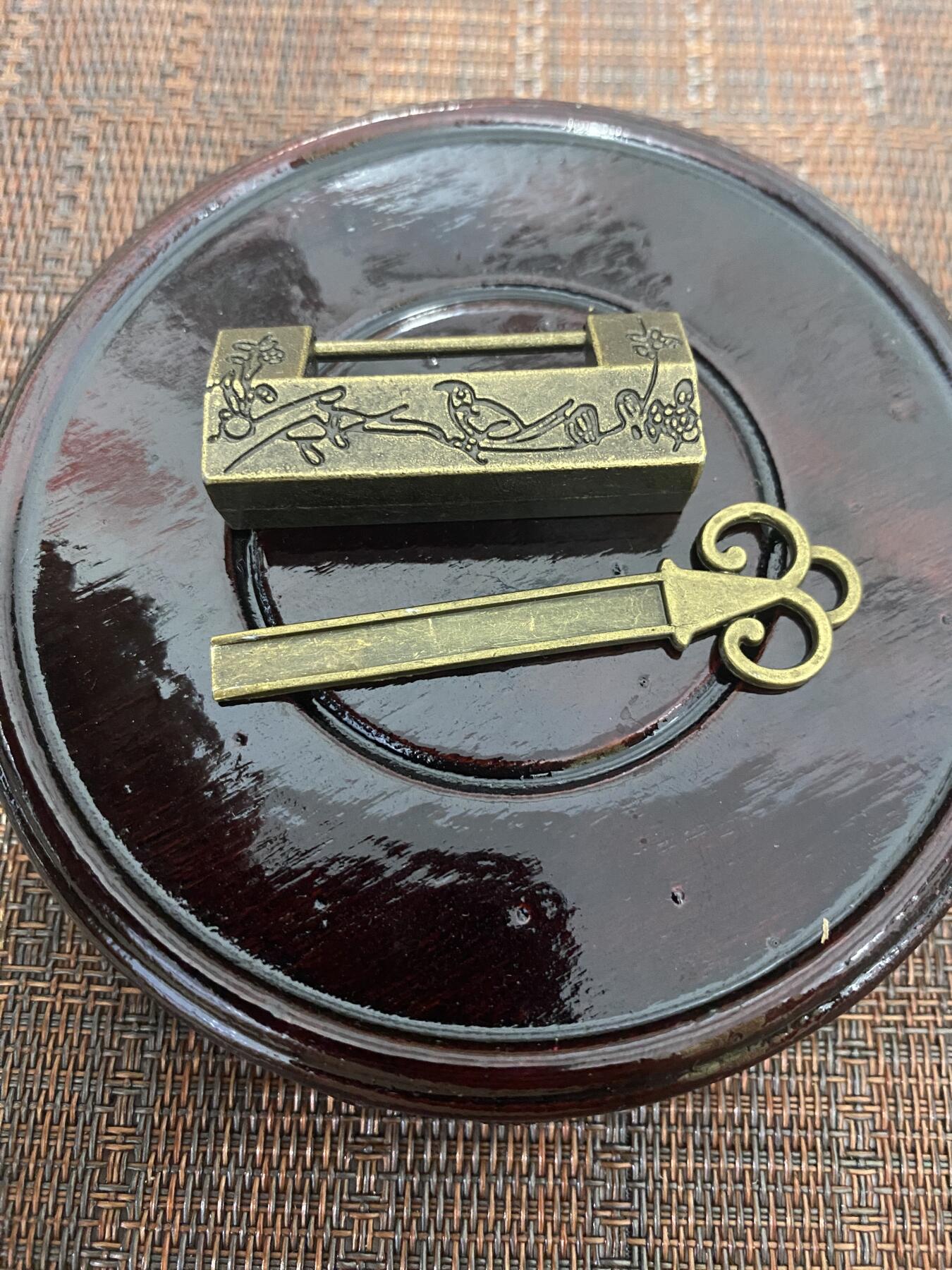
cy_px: 635
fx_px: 953
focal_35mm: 26
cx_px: 476
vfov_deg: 67.3
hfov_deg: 53.1
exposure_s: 1/30
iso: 640
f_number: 1.8
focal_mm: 4.25
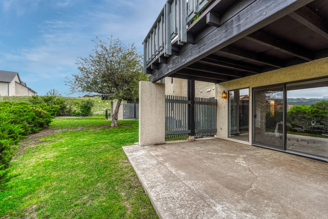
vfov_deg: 81.2
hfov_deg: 104.3
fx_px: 128
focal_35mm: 14
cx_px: 164
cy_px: 110
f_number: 8
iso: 400
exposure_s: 1/6400
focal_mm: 14
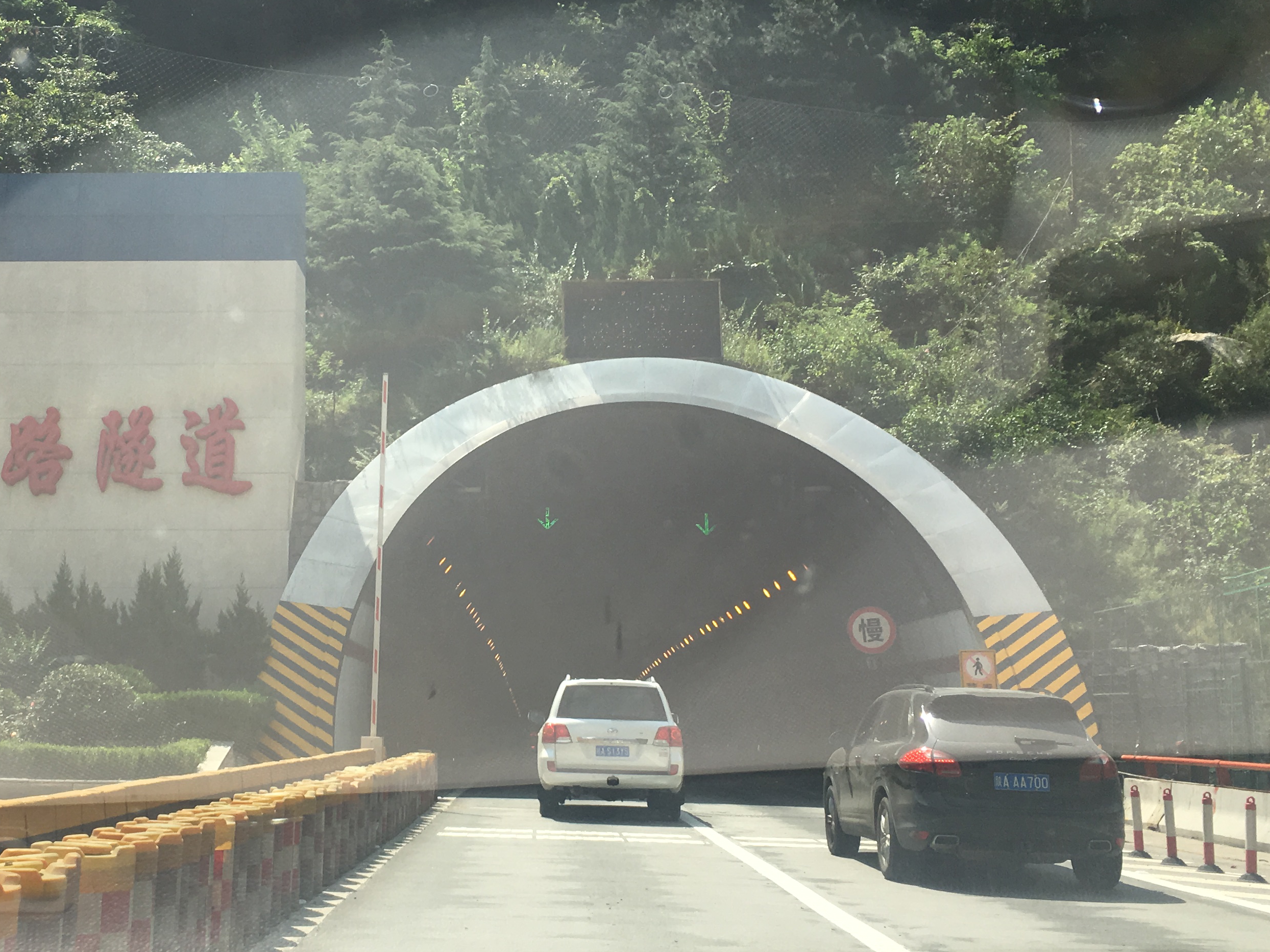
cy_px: 438
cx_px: 434
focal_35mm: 47
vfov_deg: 30.9
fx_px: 1724
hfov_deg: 40.0
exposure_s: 1/938
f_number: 2.2
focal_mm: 4.15
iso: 25
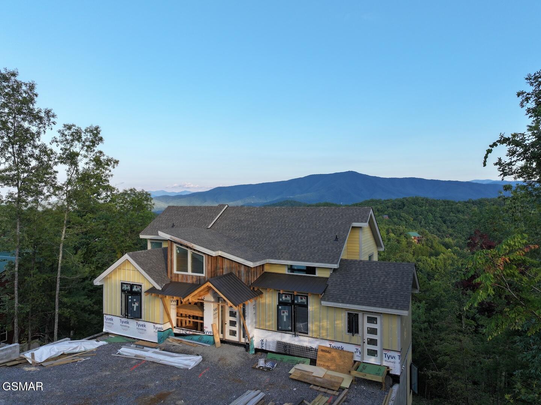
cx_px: 270
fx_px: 375
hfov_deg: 71.6
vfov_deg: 56.8
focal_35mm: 24
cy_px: 202
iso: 170
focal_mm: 12.29
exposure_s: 1/640
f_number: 2.8
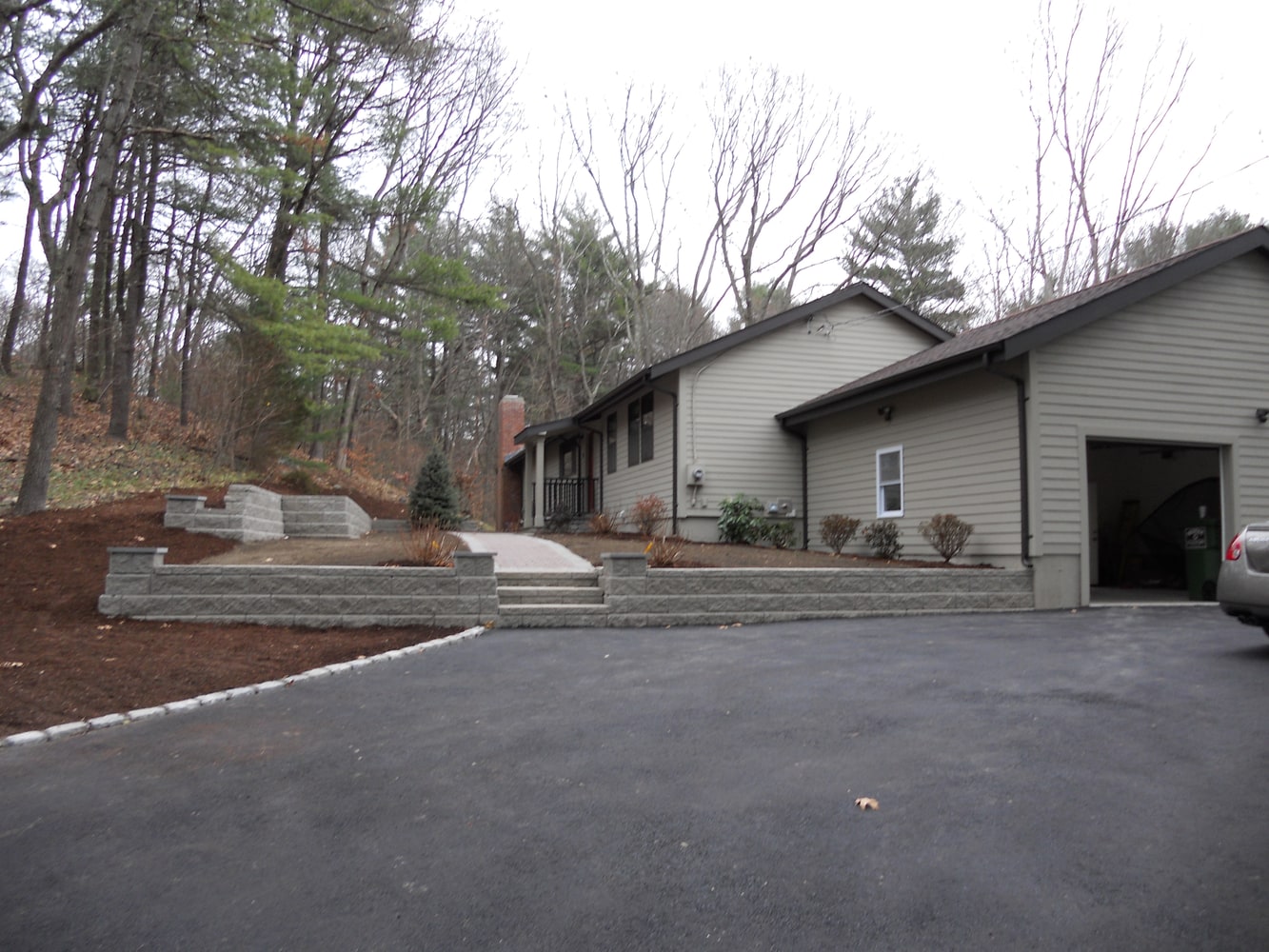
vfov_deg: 51.4
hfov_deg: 65.3
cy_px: 476
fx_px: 990
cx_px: 634
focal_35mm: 27
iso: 80
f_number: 3.2
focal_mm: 4.9
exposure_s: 1/40
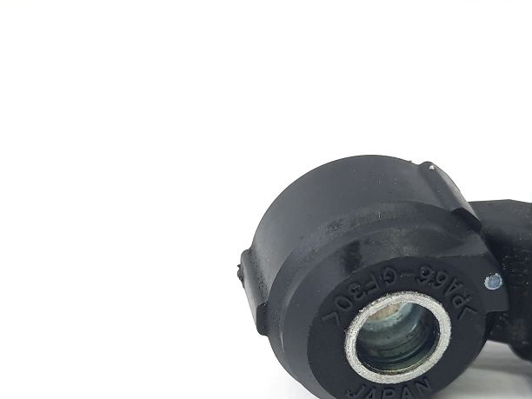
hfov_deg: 38.6
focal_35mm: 49
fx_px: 753
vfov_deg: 29.2
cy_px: 298
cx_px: 341
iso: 125
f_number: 2
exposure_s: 1/60
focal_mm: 4.6
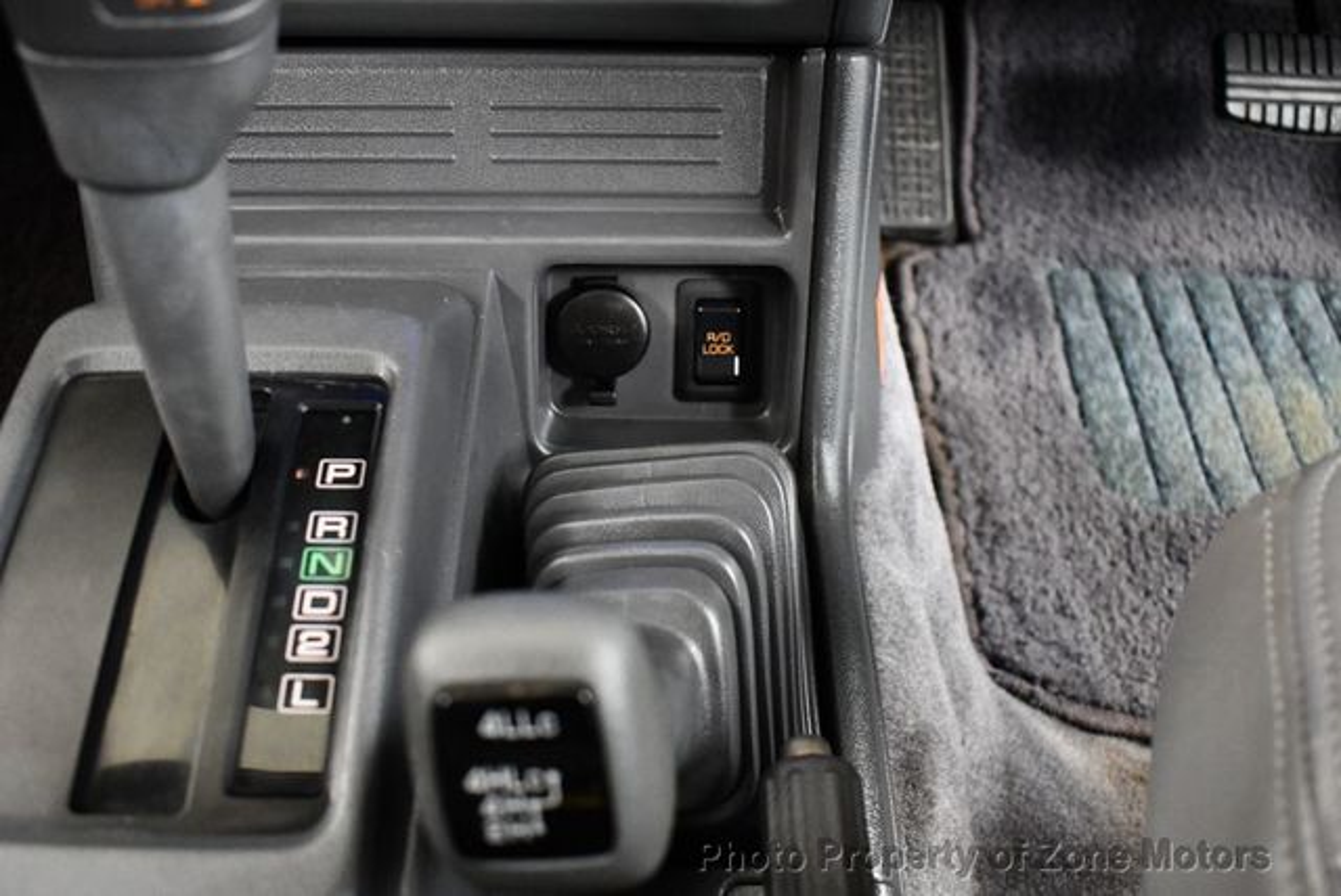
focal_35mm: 36
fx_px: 1342
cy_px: 448
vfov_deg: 36.9
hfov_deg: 53.1
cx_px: 670
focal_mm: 18
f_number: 3.5
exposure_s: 1/60
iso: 4000
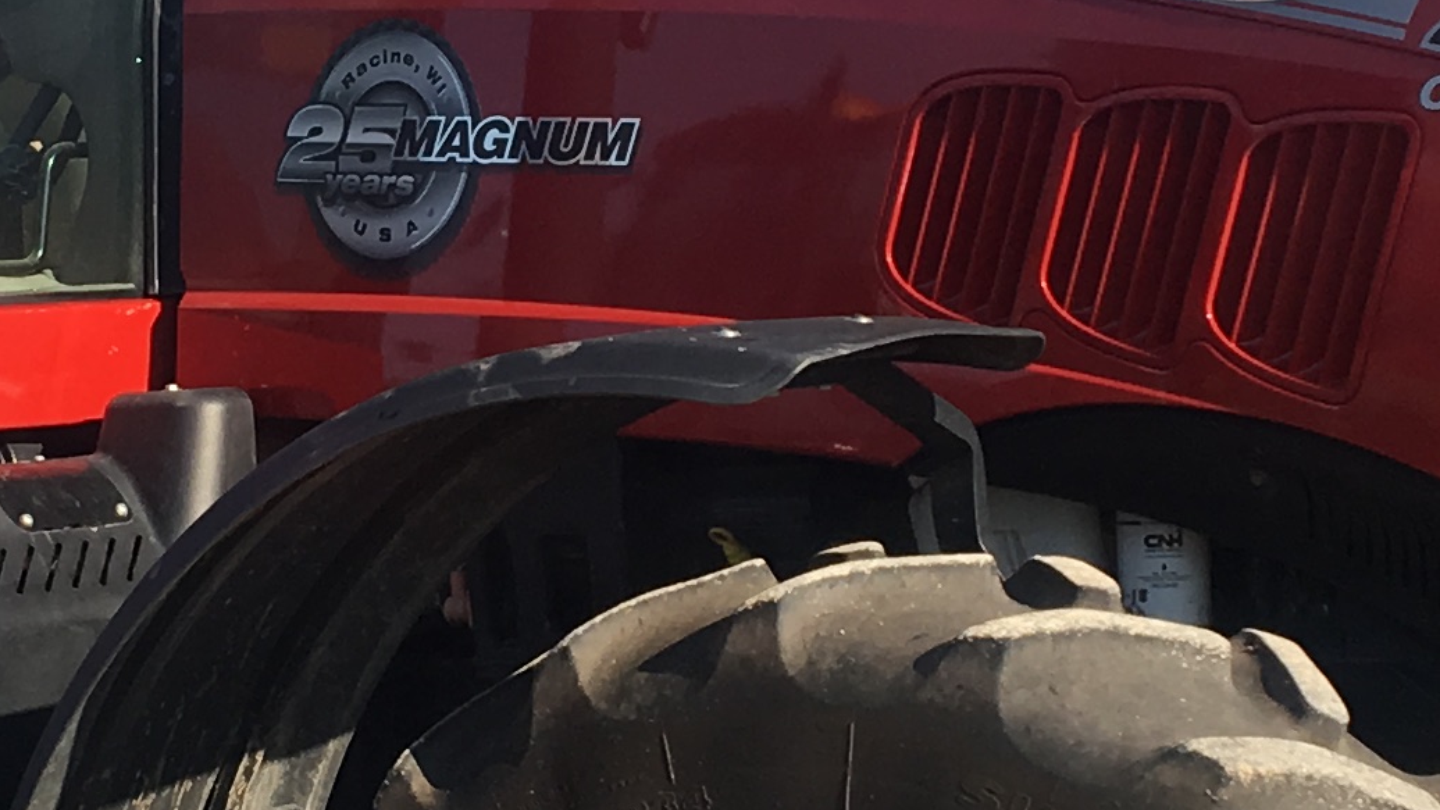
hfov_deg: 17.4
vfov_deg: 9.9
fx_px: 4697
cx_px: 461
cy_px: 381
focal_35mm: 123
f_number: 2.2
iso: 25
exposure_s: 1/801
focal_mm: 4.15
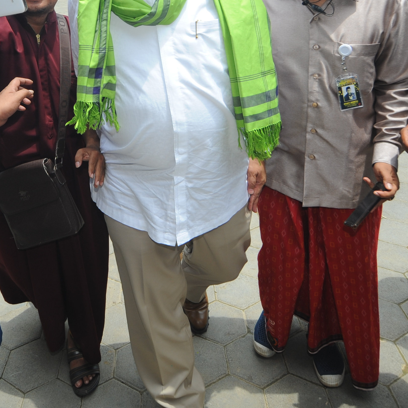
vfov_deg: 44.0
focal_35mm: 35
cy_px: 60
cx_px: 139
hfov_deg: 46.5
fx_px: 467
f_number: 5.6
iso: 250
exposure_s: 1/1000
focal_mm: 16
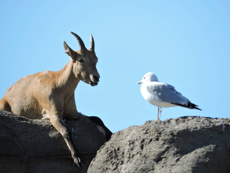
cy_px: 86
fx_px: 6644
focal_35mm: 1000
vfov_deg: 1.5
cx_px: 115
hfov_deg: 2.0
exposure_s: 1/500
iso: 180
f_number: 5.9
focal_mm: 180
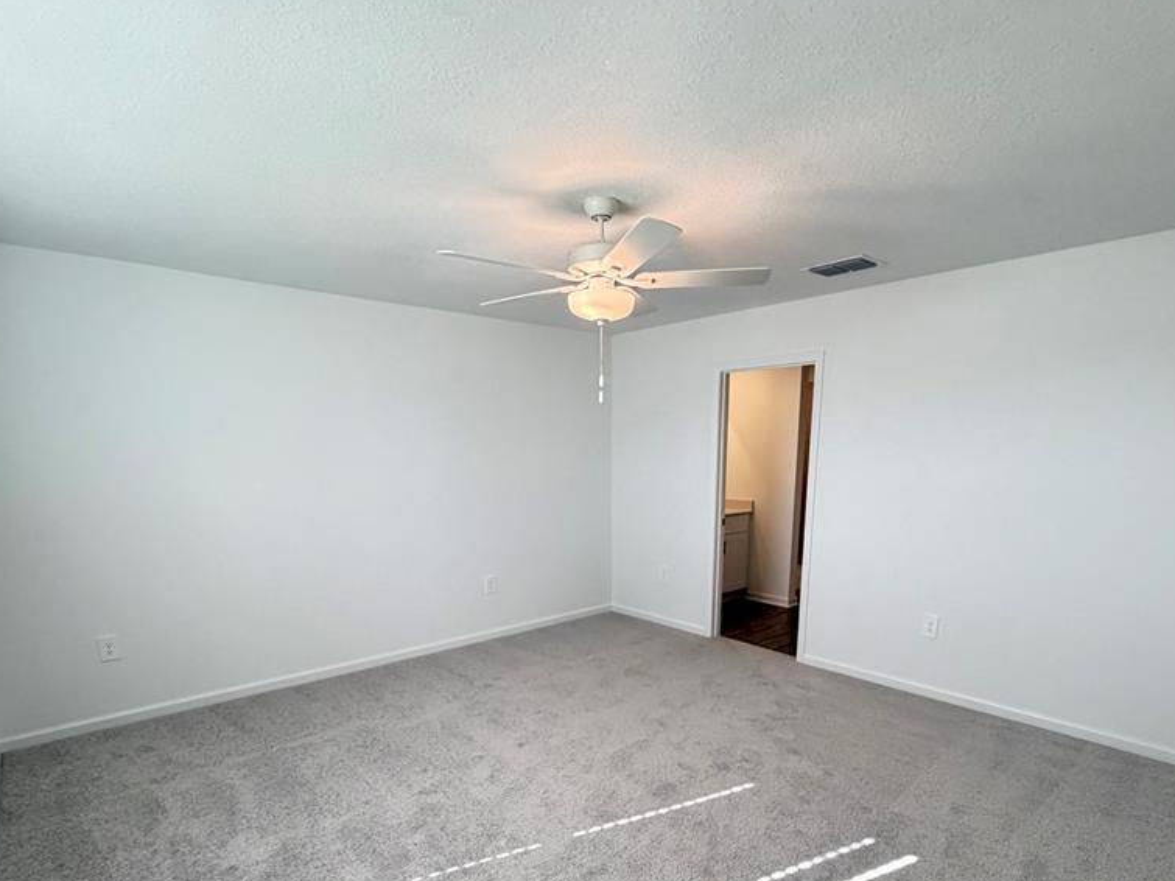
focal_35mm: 19
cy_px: 579
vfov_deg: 67.0
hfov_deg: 84.7
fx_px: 645
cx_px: 601
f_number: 2.2
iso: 320
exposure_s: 1/120
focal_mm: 2.22
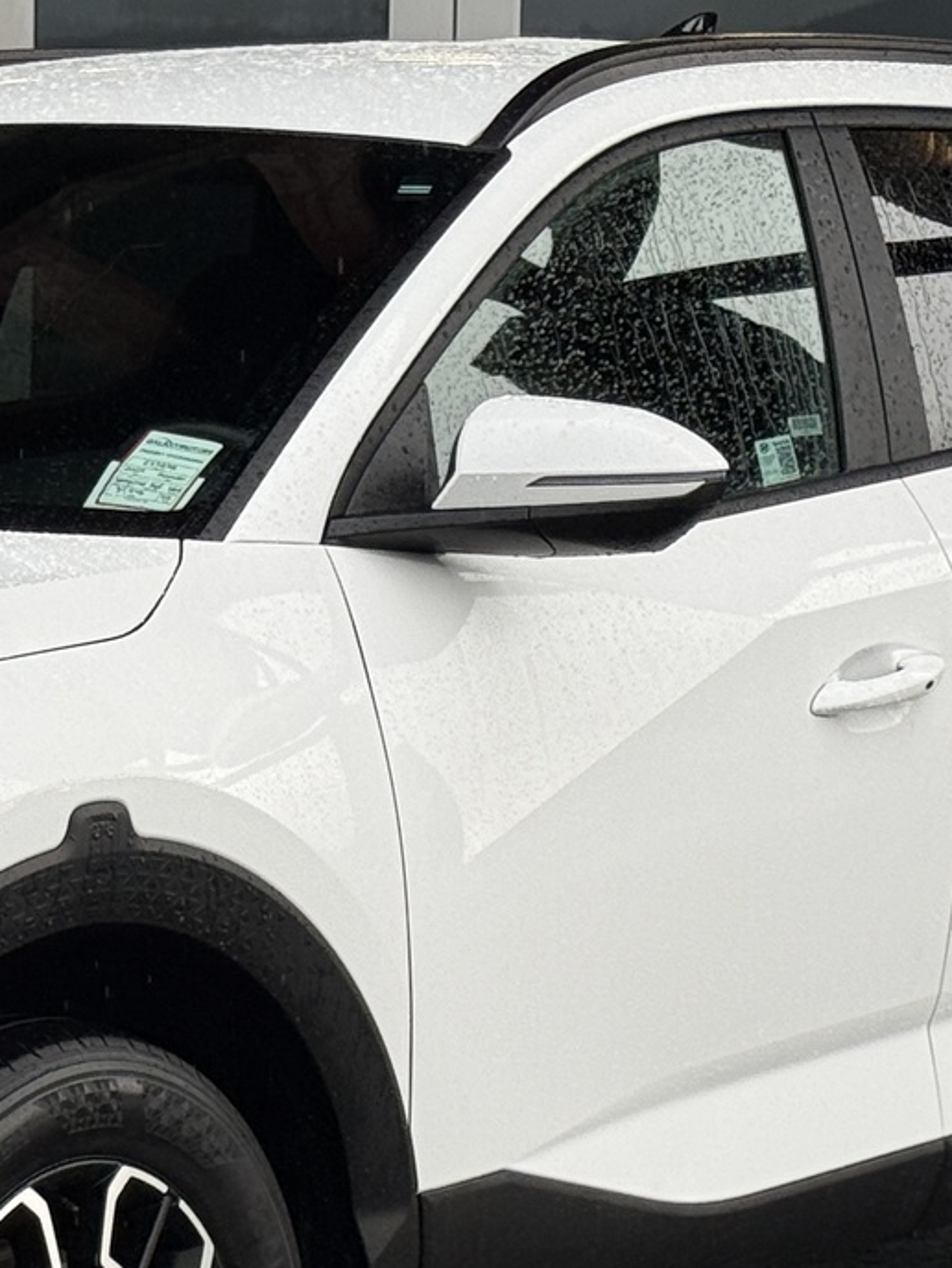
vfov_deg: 13.8
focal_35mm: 143
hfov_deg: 10.3
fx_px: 5239
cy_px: 877
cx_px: 55
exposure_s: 1/810
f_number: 1.78
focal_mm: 6.76
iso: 64
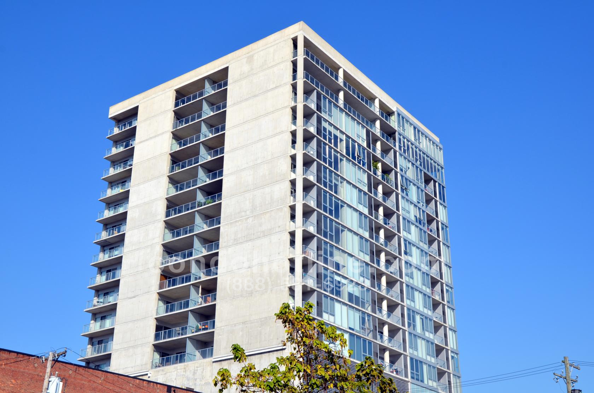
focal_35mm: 48
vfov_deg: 28.0
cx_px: 297
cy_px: 196
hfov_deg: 41.2
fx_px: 790
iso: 200
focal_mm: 32
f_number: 10
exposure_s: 1/400
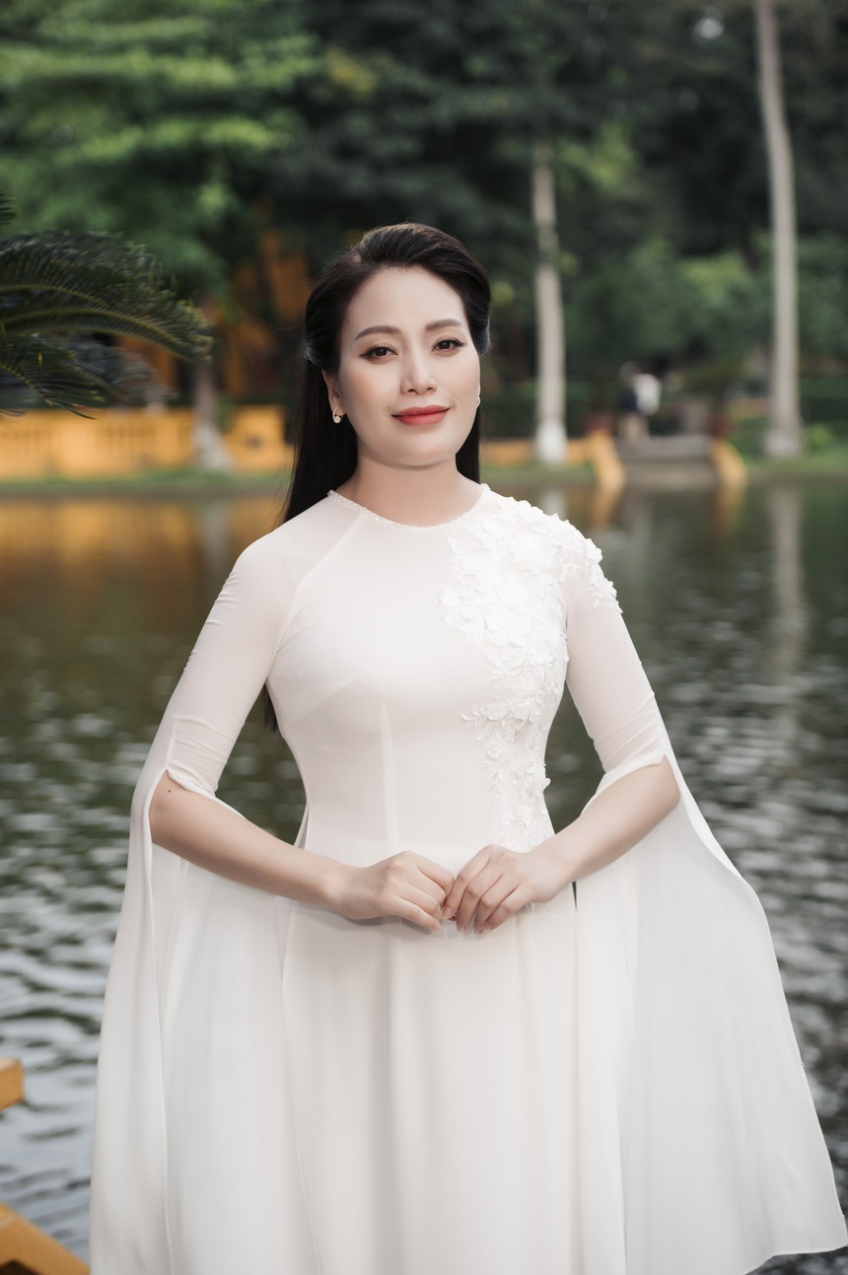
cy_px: 638
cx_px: 424
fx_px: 2831
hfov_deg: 17.0
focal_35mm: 80
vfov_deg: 25.4
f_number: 3.5
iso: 250
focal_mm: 80
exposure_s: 1/640
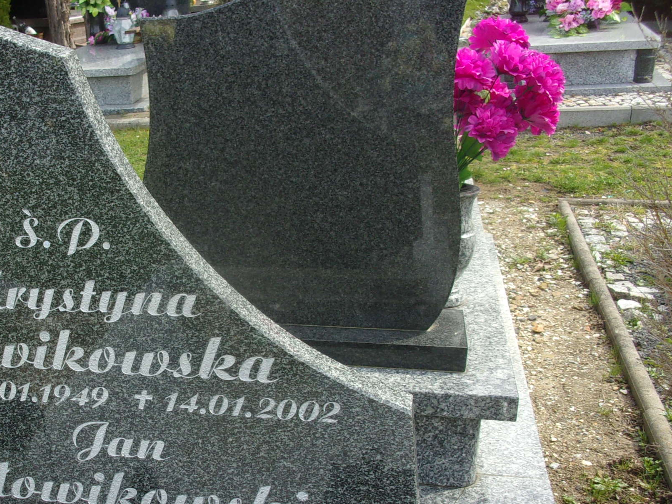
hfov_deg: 40.7
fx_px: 874
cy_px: 352
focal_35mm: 45
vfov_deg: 31.8
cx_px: 157
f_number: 3.9
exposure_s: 1/210
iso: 80
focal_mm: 5.1
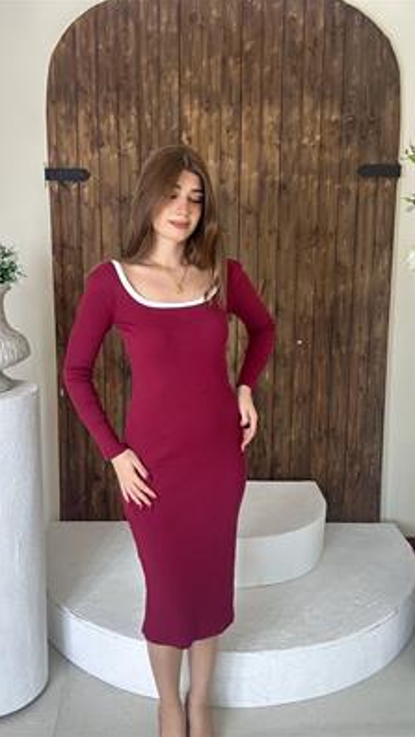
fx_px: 645
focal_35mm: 33
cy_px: 368
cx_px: 203
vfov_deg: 59.5
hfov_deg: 35.7
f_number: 1.9
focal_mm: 2.69
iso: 40
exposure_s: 1/121
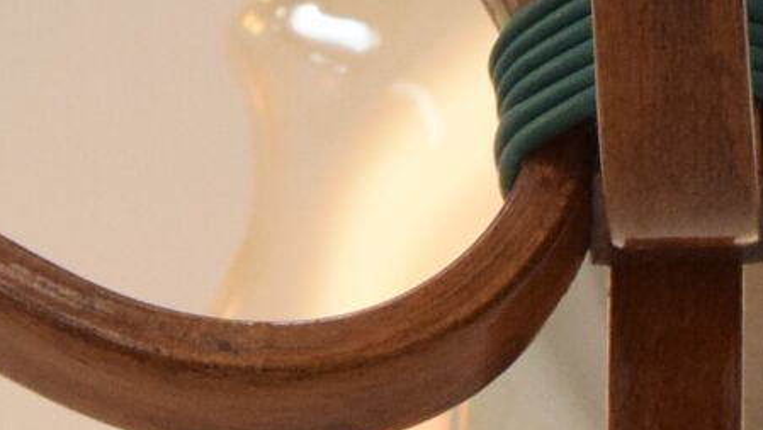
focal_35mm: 366
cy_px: -517
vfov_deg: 3.3
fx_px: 7418
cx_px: 732
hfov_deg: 5.9
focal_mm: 35
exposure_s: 1/250
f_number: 8
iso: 1600
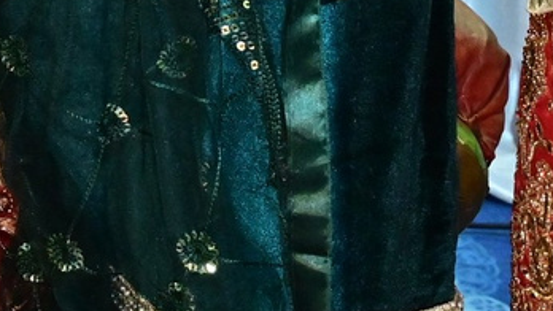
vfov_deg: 4.3
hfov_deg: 7.6
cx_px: -659
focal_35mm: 270
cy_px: -713
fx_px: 3960
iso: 2000
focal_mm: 35
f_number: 5.6
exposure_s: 1/160
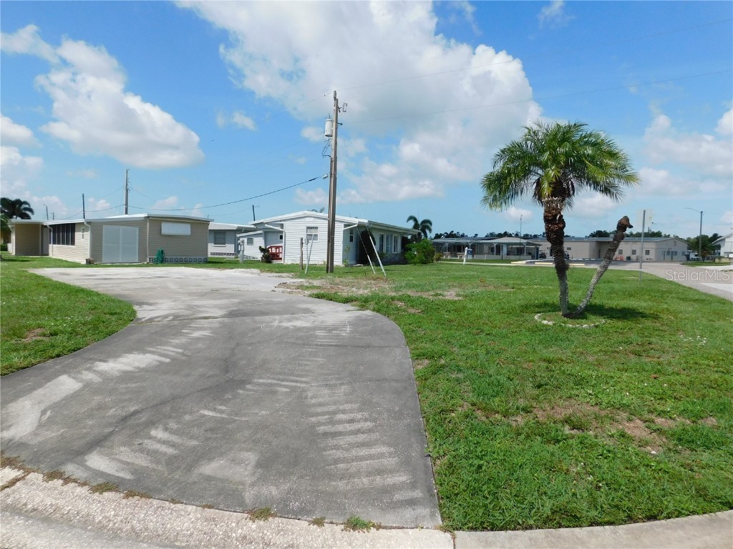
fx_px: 487
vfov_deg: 58.9
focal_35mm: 23
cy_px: 274
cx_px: 366
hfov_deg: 73.9
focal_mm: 4
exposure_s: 1/640
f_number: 6
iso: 125
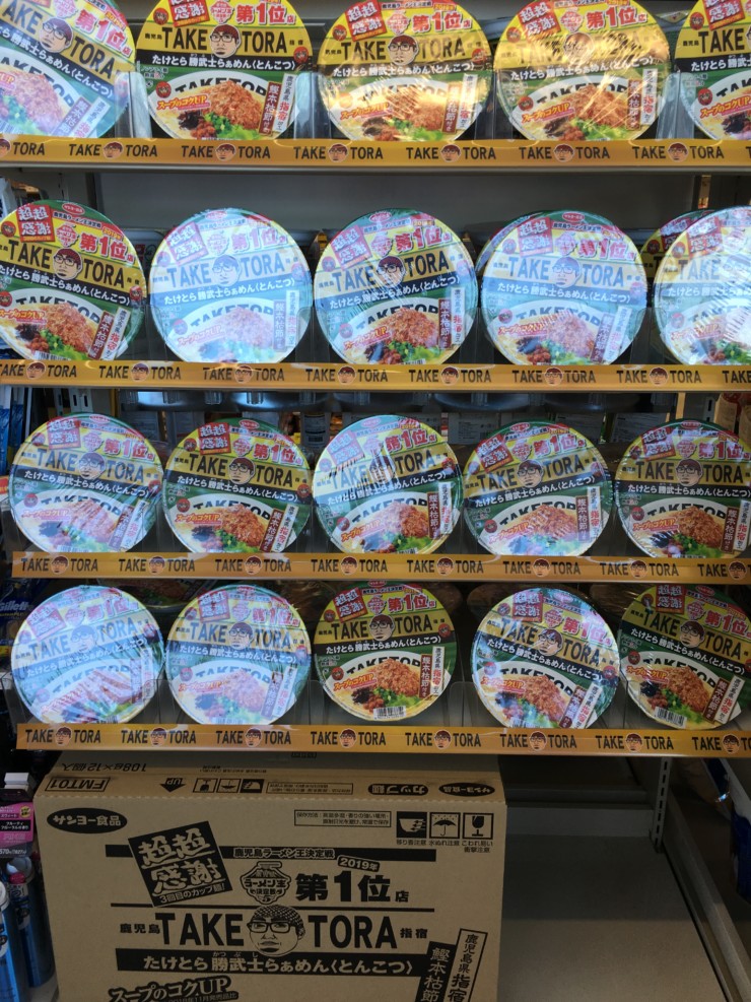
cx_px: 376
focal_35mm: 29
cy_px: 501
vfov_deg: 61.7
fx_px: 839
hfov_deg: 48.2
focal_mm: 4.15
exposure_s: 1/60
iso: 25
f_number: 2.2
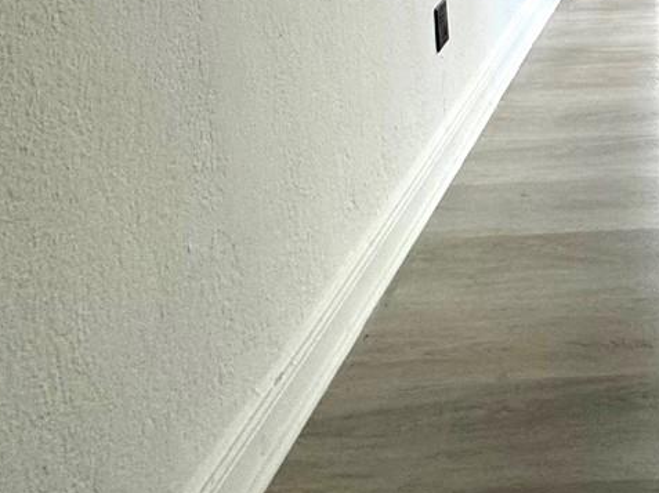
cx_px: 797
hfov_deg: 32.9
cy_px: -275
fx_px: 894
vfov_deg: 23.6
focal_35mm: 47
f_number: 2.2
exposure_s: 1/60
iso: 200
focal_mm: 2.22
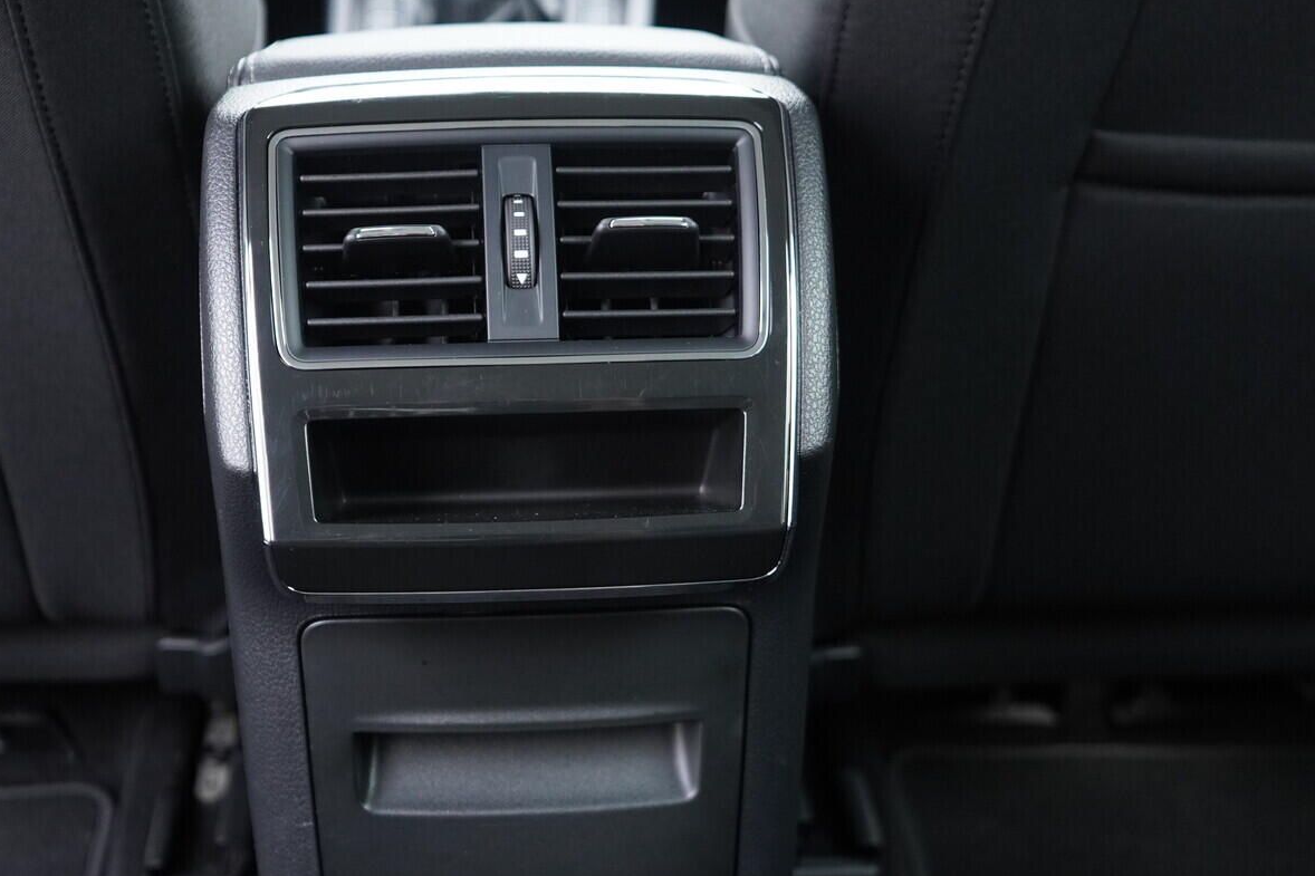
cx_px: 529
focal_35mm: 44
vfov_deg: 30.5
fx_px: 1607
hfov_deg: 44.3
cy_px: 478
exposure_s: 1/40
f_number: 2.8
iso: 1000
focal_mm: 24
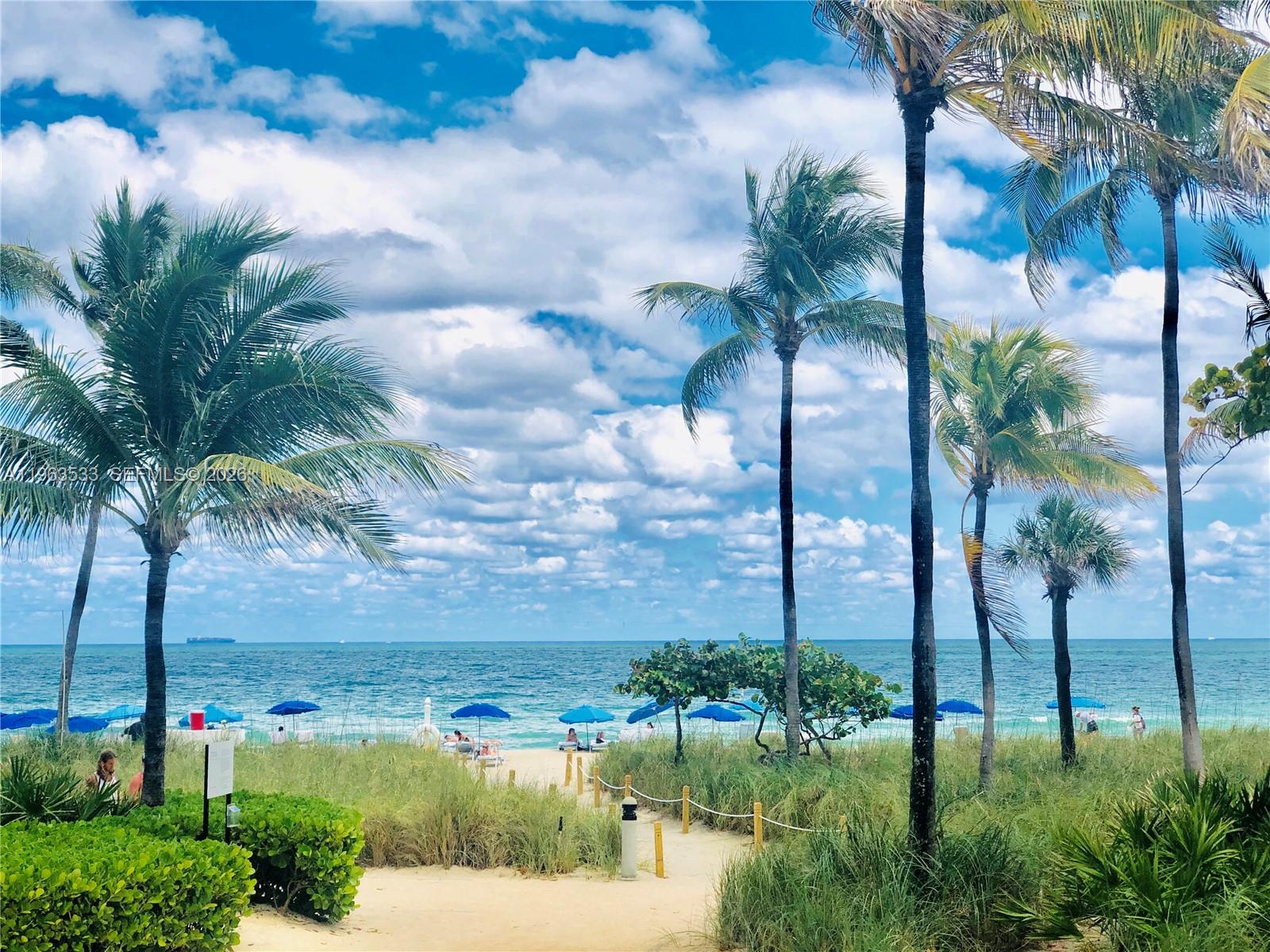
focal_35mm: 52
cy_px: 476
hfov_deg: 36.8
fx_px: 1908
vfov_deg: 28.0
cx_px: 635
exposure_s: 1/1919
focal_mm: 6
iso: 16
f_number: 2.4
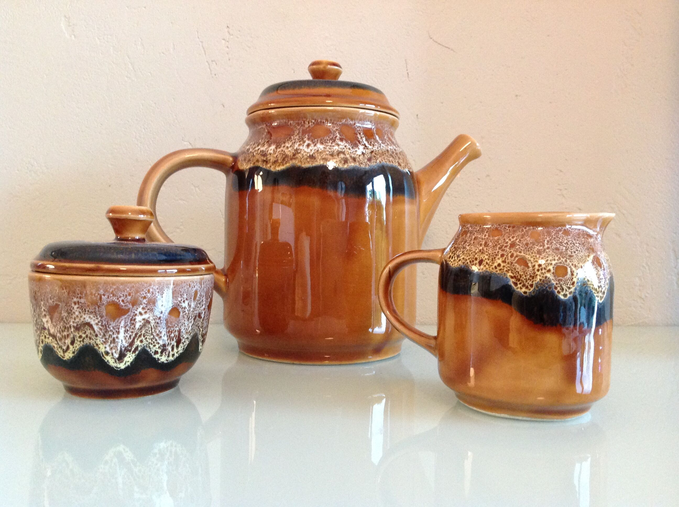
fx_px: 686
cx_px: 340
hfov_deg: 52.7
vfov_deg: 40.6
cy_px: 254
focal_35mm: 35
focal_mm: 4.28
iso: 320
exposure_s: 1/17
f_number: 2.4
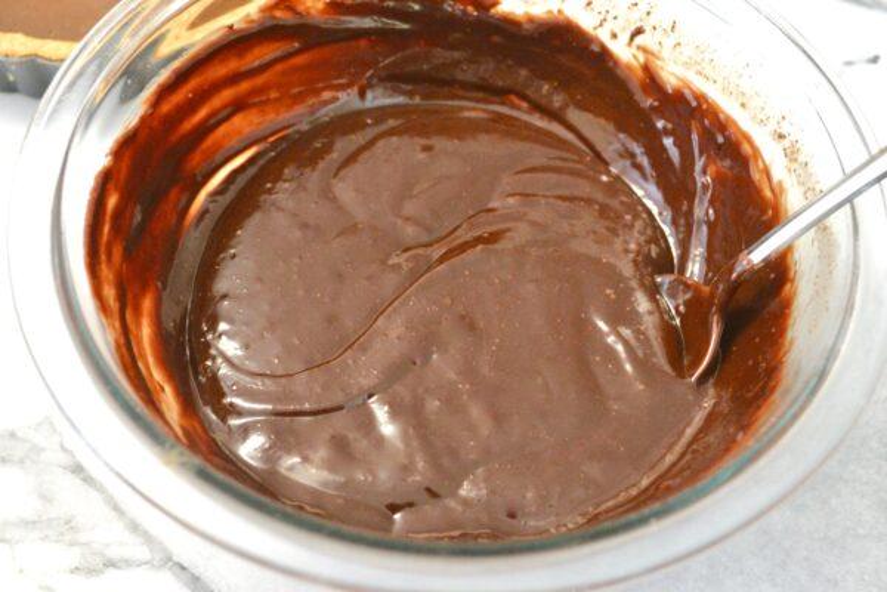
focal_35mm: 51
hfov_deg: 38.9
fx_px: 1256
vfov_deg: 26.5
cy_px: 296
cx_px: 444
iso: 3200
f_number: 5
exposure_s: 1/50
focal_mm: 34
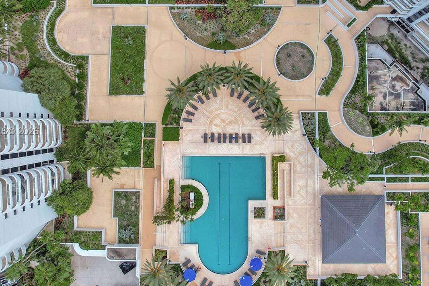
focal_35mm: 33
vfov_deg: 39.9
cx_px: 235
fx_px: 393
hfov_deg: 57.1
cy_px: 132
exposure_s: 1/1500
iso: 100
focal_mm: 8.38
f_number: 2.8
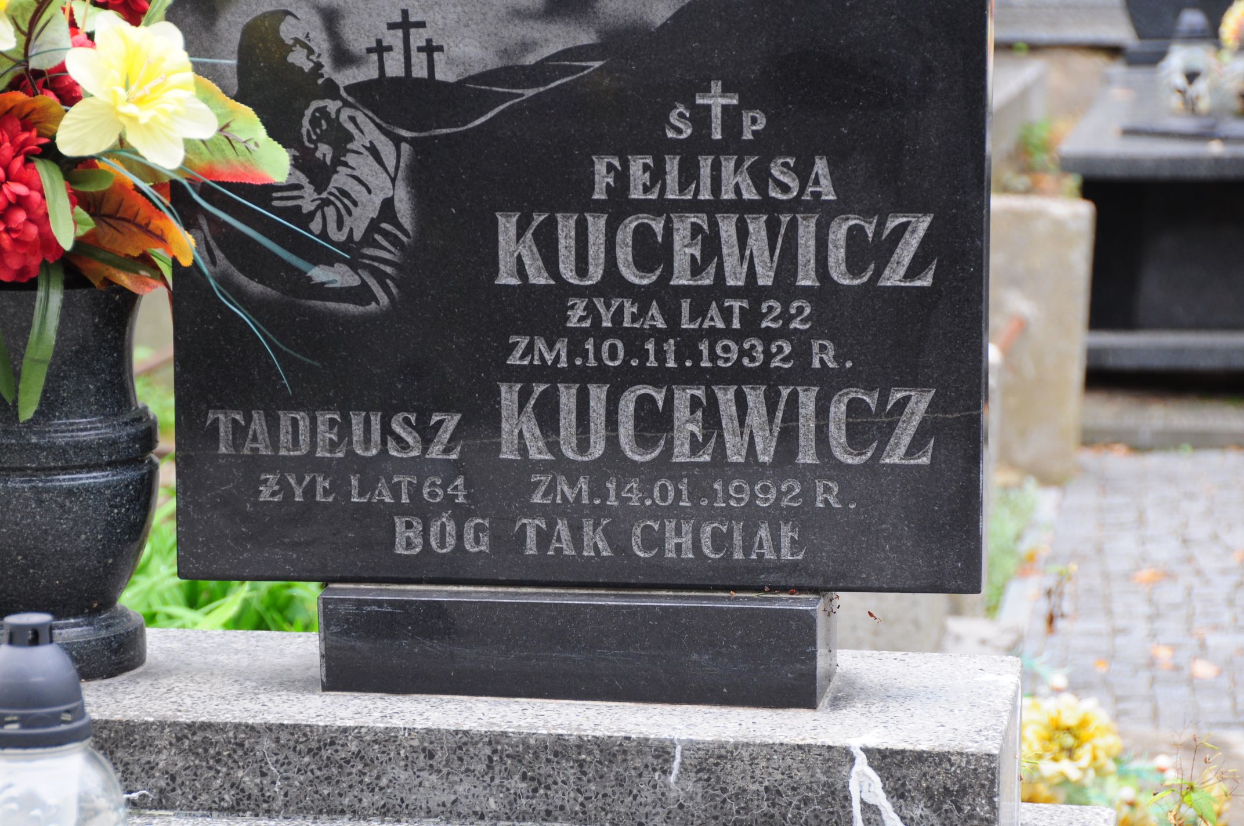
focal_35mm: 142
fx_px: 4918
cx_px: 622
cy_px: 413
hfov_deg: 14.4
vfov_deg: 9.6
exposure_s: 1/80
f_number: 7.1
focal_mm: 95
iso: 320
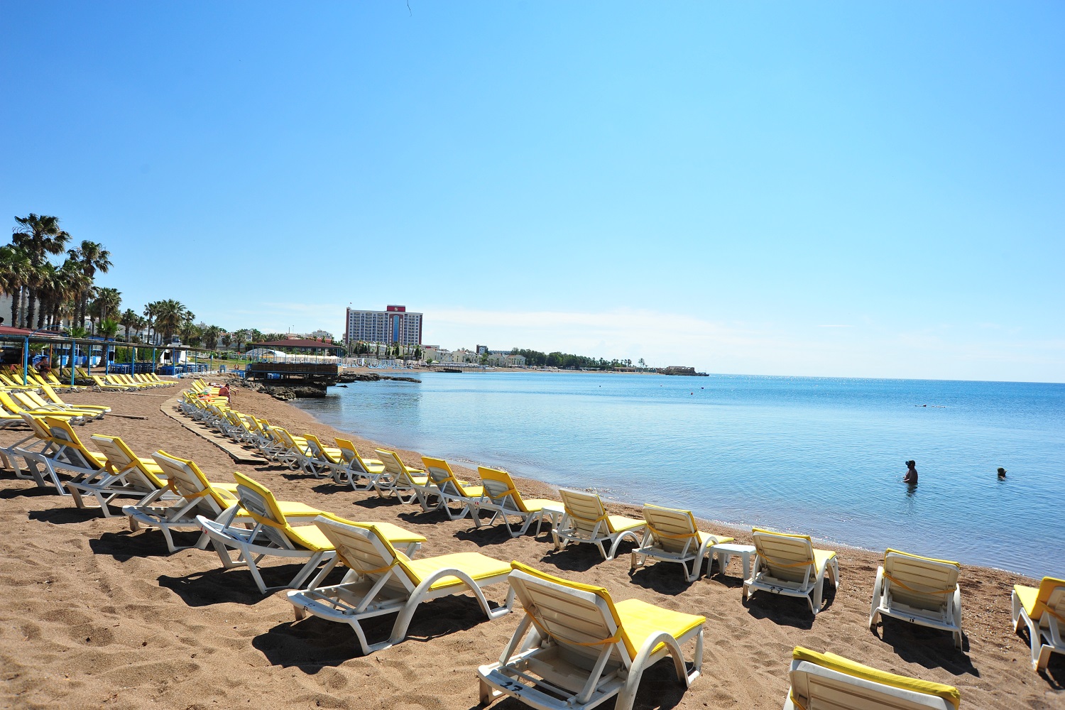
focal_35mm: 20
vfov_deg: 61.9
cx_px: 532
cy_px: 355
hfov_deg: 84.0
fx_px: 592
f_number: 10
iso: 500
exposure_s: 1/1600
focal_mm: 20
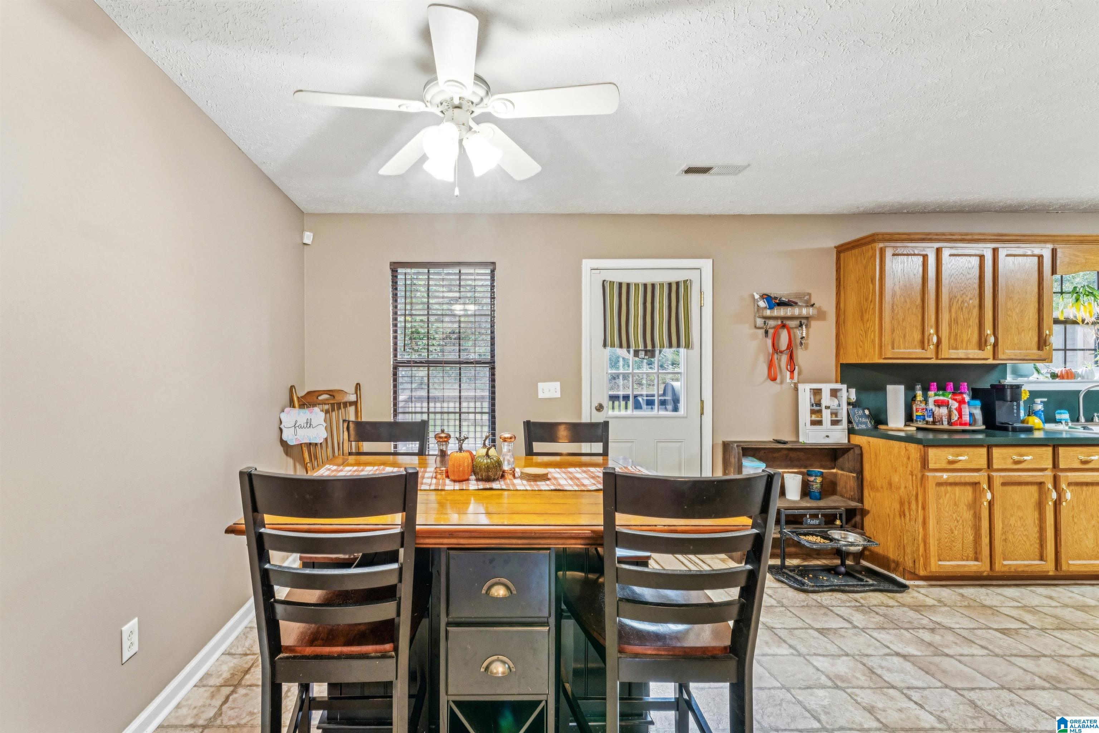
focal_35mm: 15
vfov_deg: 78.8
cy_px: 366
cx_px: 550
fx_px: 446
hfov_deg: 101.9
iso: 500
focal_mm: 14.6
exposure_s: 1/6
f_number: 13
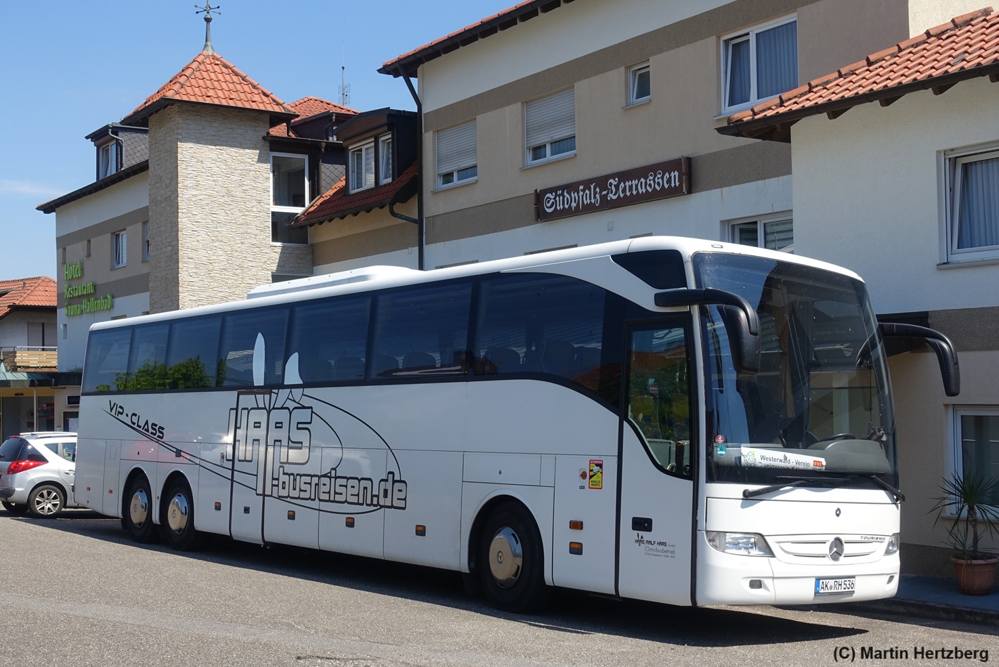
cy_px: 334
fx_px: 1166
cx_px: 500
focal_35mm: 42
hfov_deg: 46.4
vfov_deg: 31.9
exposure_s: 1/500
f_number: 5.6
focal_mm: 15.52
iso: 125
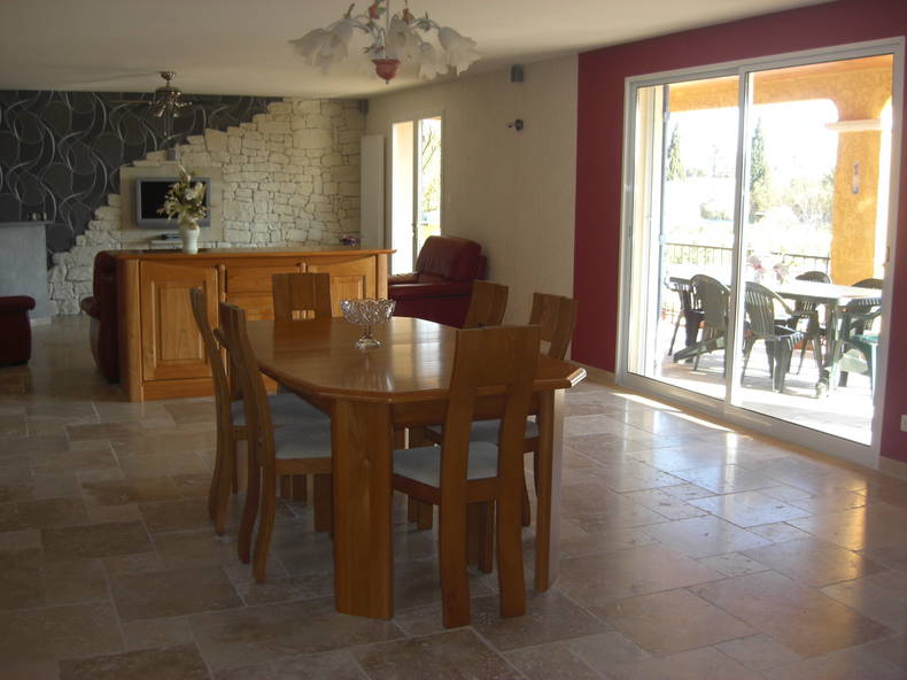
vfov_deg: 37.7
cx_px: 454
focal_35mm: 38
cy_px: 340
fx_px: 995
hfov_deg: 49.0
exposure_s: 1/80
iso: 100
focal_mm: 7.9
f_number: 2.8
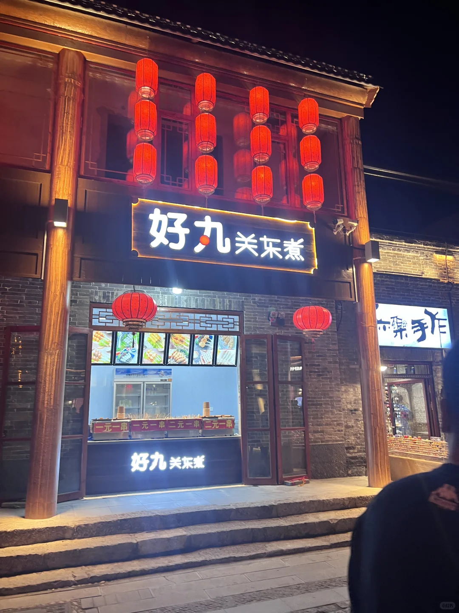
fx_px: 460
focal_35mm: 26
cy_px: 306
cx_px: 230
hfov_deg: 53.1
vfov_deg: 67.3
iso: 64
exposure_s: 1/50
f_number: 1.5
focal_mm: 5.7
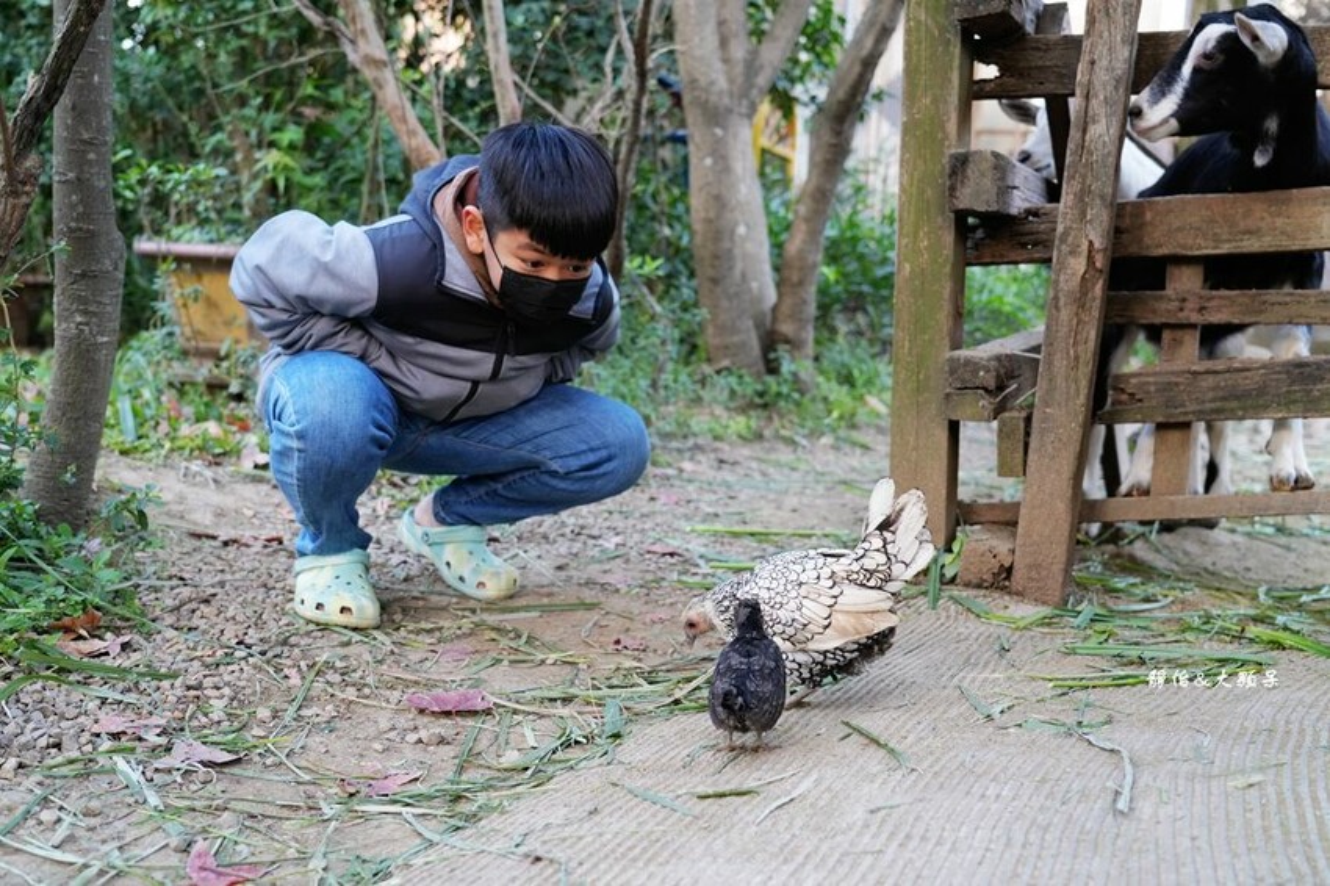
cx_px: 665
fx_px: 1329
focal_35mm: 36
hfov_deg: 53.2
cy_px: 443
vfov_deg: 36.8
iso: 640
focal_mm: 36
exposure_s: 1/40
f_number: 4
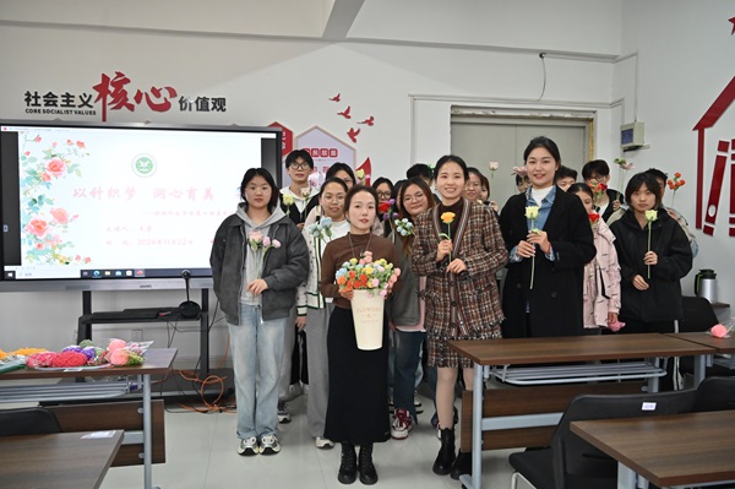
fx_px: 622
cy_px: 244
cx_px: 368
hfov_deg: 61.1
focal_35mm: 30
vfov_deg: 42.9
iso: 2500
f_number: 5.6
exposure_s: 1/160
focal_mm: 30.5
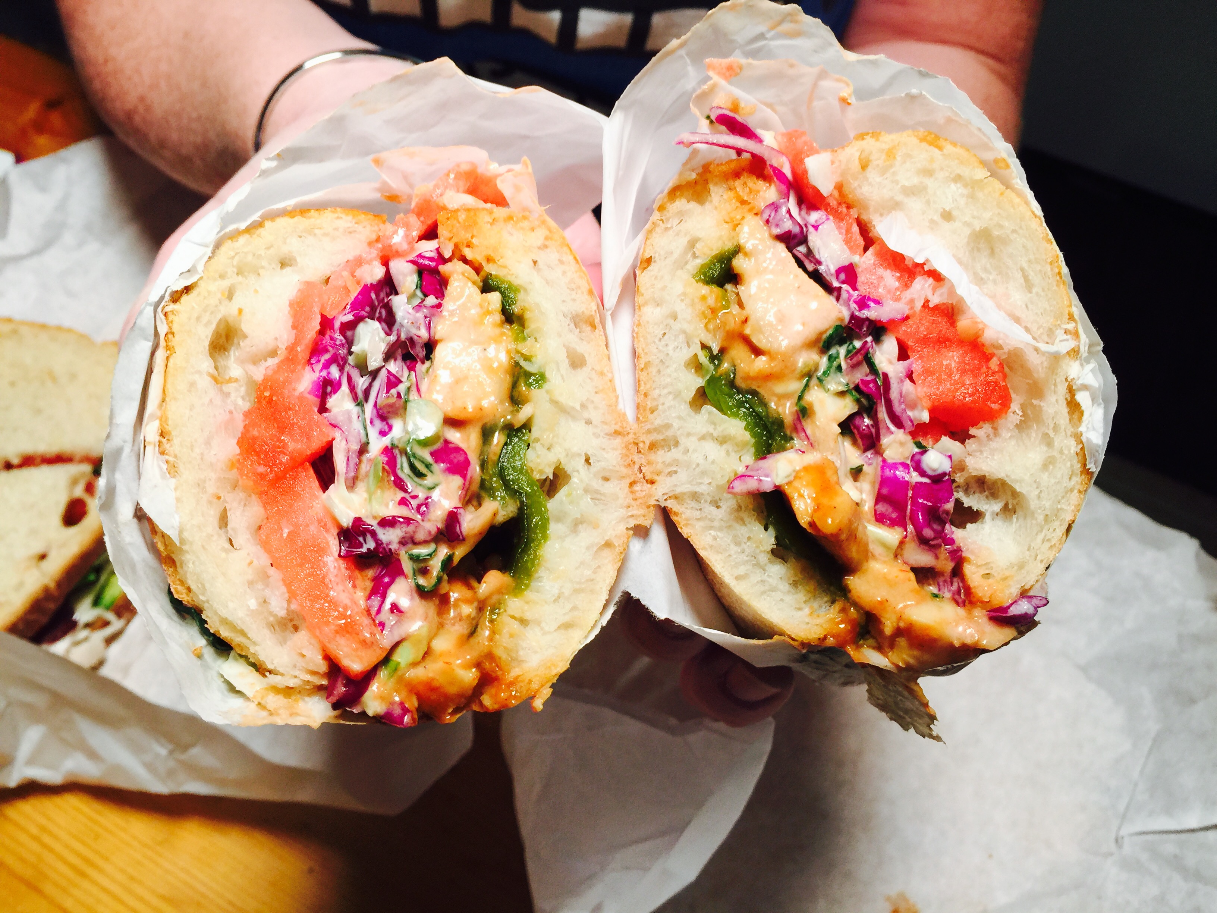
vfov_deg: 48.2
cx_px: 608
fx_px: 1020
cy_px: 456
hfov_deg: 61.7
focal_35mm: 29
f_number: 2.2
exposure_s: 1/30
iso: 32
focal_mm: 4.15
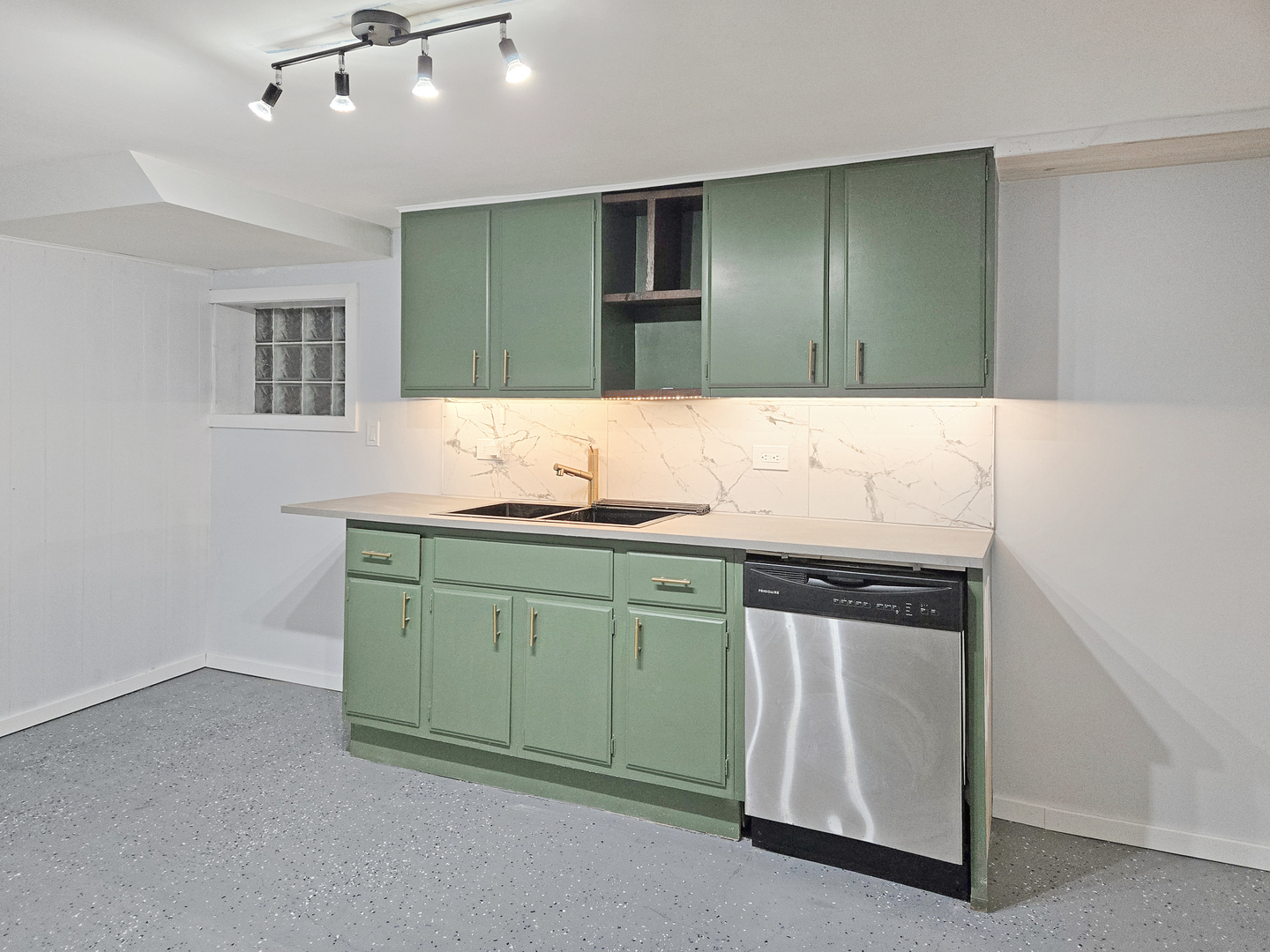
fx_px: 844
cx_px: 635
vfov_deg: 58.9
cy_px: 476
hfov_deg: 73.9
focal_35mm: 23
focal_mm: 5.4
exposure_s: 1/120
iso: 250
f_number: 1.8
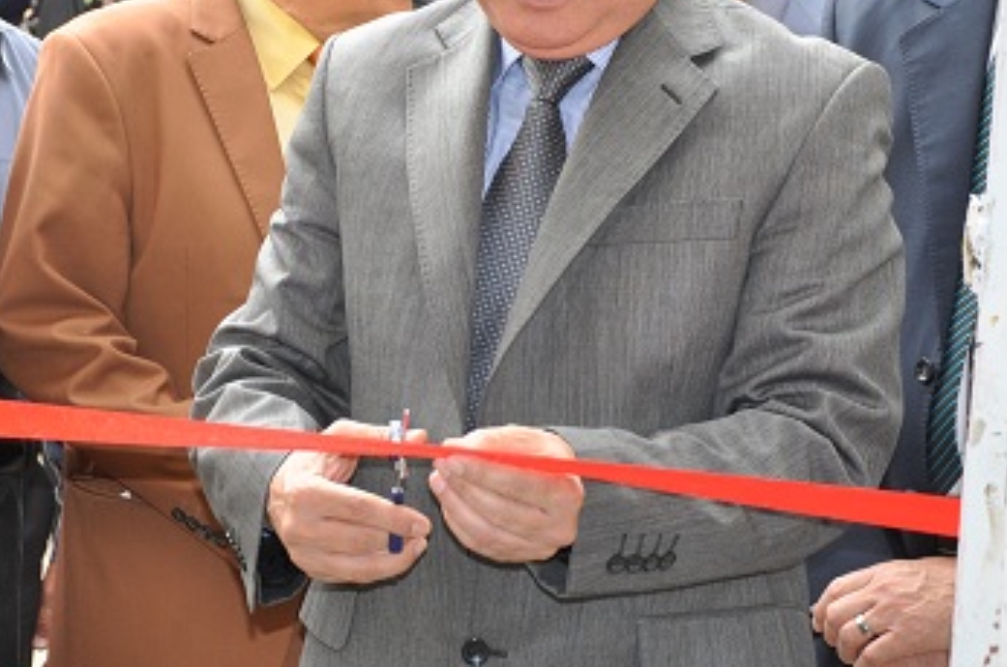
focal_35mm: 117
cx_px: 293
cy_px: 212
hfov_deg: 17.5
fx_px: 3263
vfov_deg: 11.7
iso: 400
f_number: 4.8
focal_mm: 45
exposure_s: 1/160
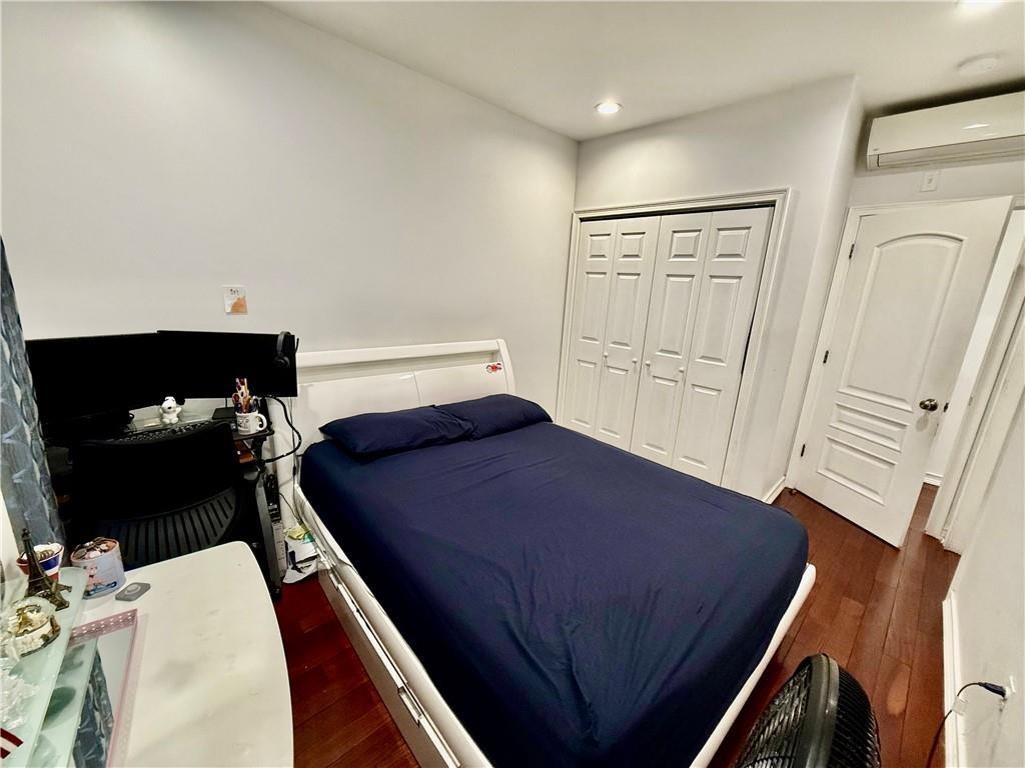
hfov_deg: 102.1
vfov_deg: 85.7
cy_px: 384
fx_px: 415
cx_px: 512
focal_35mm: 14
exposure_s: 1/120
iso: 320
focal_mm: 2.22
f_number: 2.2
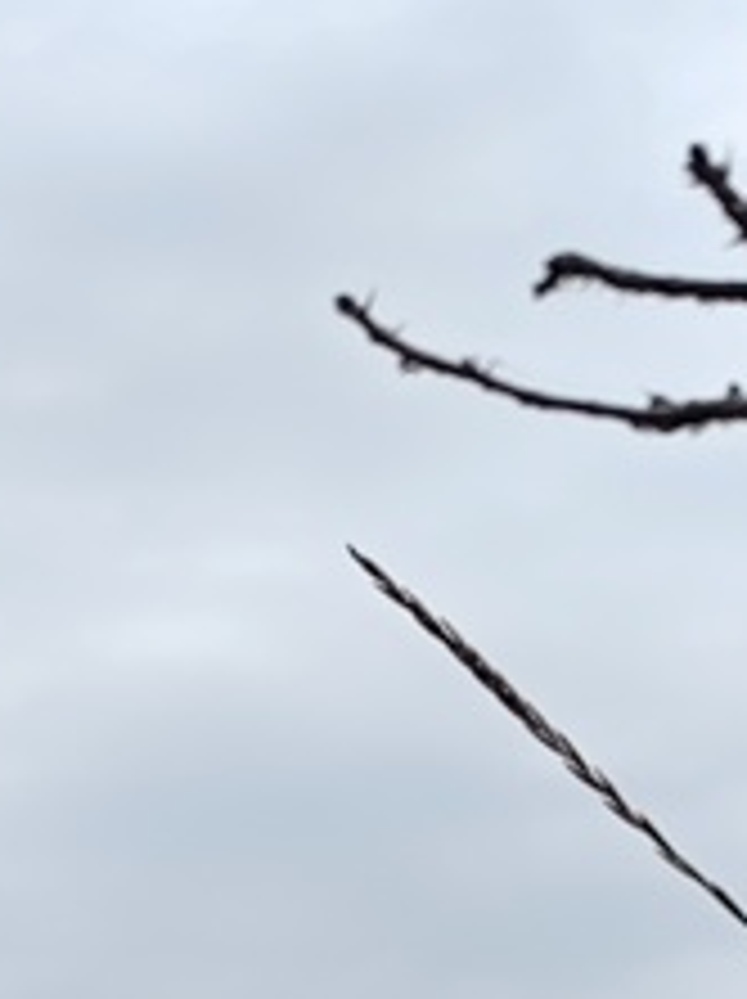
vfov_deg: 11.9
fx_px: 4526
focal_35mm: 157
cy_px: 1629
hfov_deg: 9.4
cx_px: 776
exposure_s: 1/1301
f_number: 1.65
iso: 50
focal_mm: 6.19
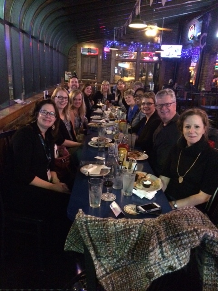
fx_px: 244
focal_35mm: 29
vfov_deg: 61.7
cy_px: 146
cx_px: 109
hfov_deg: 48.2
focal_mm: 4.15
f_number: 2.2
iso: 1600
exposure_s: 1/15
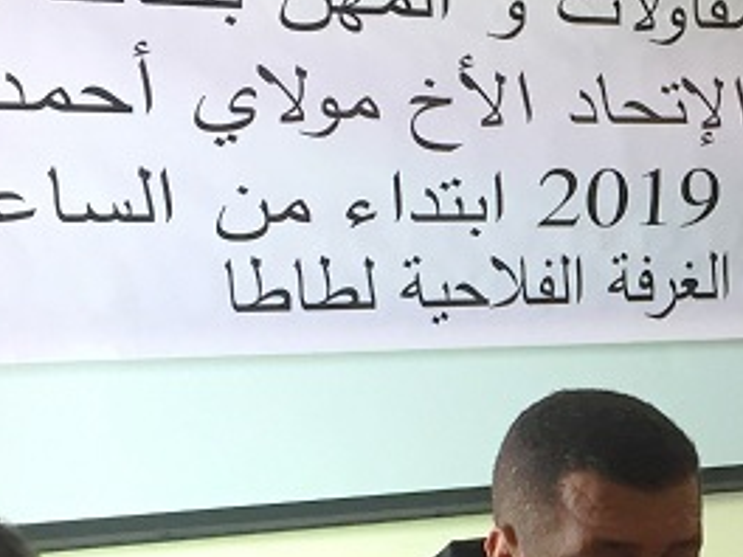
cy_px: 665
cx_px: 874
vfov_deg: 11.9
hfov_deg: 15.6
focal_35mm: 122
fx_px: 2619
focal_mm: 4.15
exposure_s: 1/33
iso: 40
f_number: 2.2
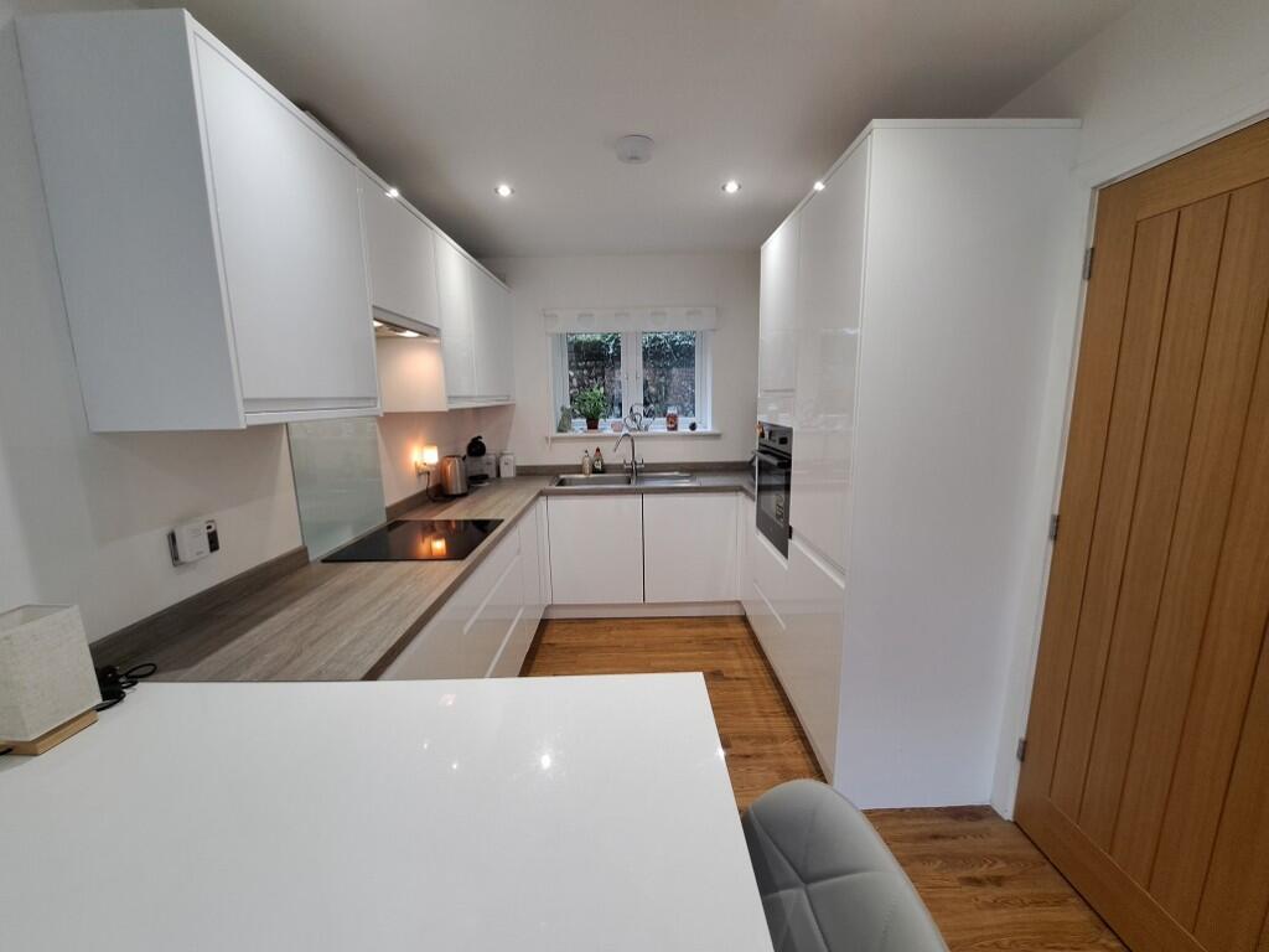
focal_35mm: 13
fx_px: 477
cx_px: 634
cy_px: 476
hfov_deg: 106.2
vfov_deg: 89.9
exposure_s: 1/50
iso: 160
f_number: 2.2
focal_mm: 1.74
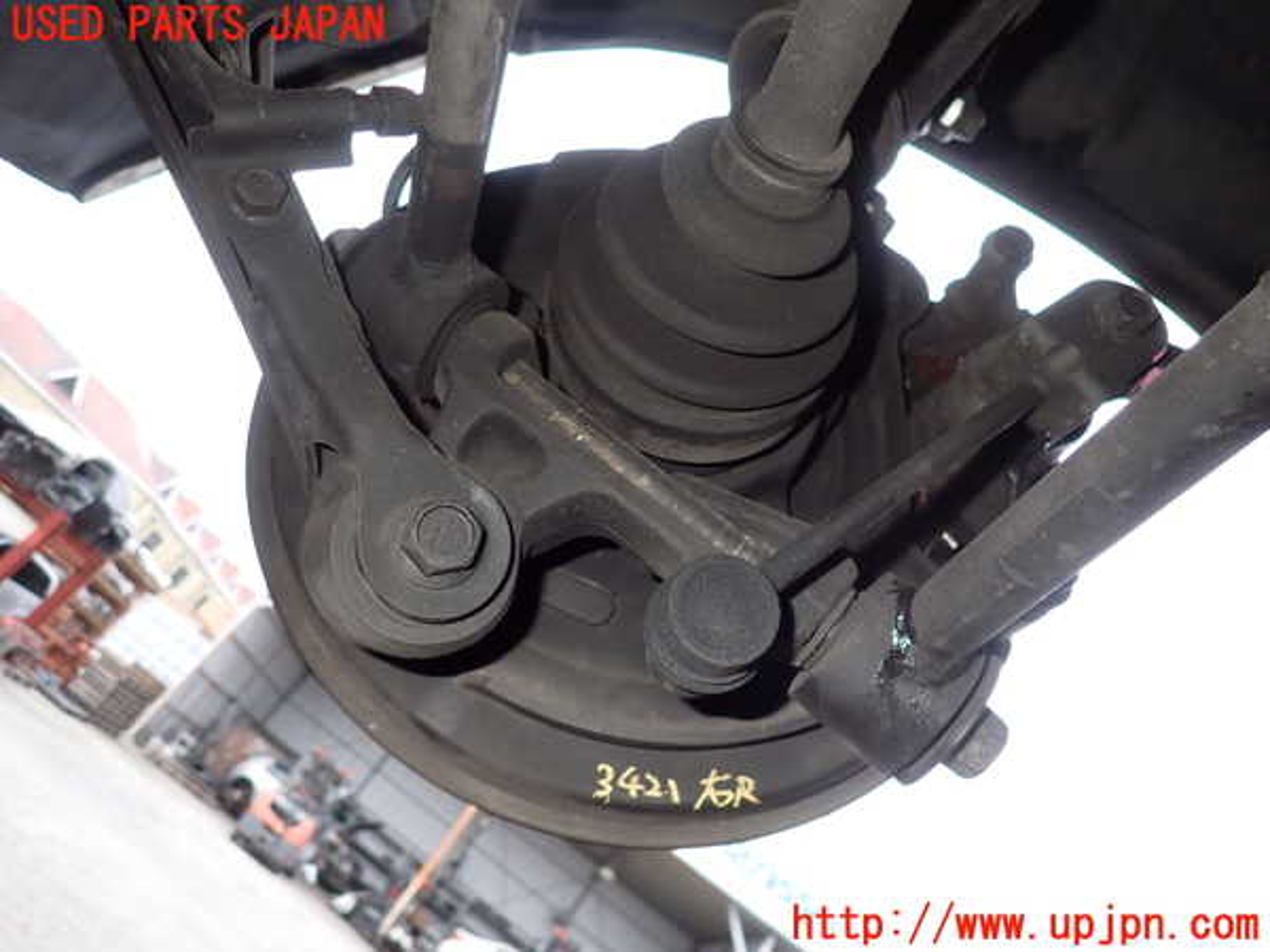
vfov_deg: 54.9
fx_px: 917
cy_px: 476
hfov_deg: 69.4
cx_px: 635
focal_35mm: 25
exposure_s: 1/30
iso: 200
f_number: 5.6
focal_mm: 4.5
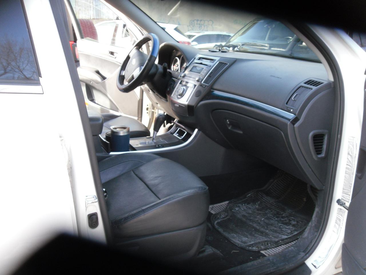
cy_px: 138
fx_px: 370
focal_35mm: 35
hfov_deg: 52.6
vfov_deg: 40.7
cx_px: 183
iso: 100
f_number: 3.5
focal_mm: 6.3
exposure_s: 1/82
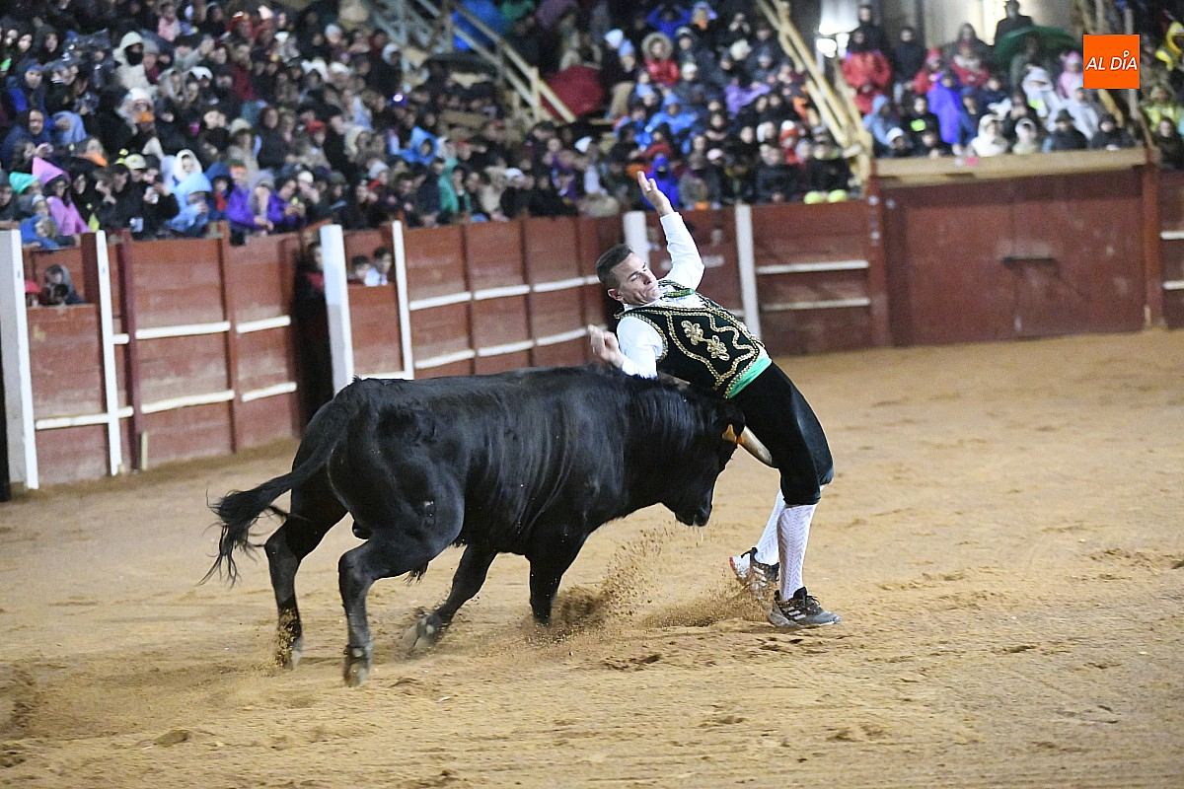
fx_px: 4440
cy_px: 394
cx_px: 592
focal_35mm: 135
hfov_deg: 15.2
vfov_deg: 10.2
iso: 25600
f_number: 3.5
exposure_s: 1/320
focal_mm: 135
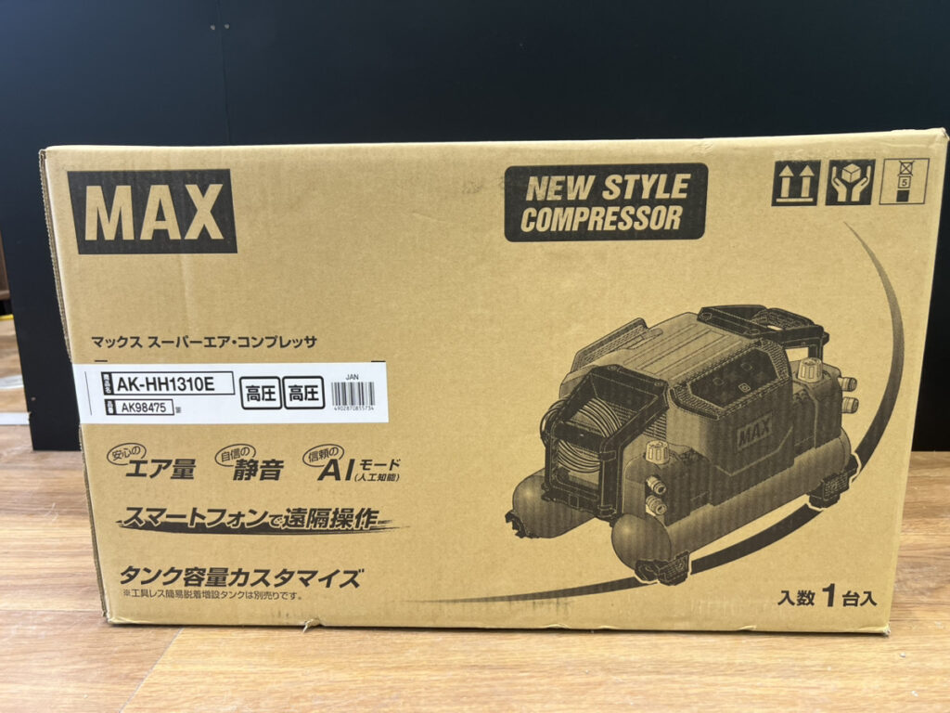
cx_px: 475
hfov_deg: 67.3
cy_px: 356
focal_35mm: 26
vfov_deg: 53.1
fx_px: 714
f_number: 1.5
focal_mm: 5.7
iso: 125
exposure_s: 1/121
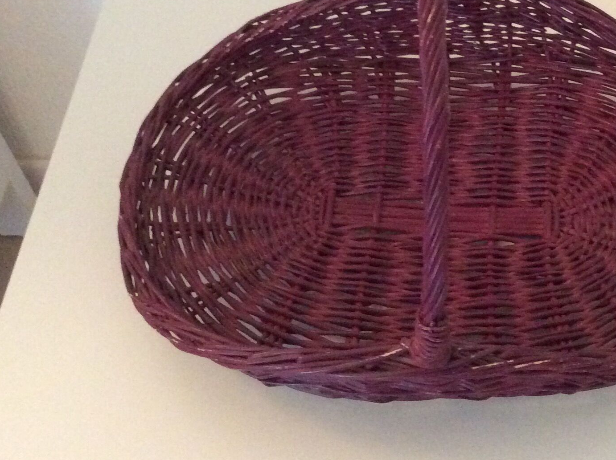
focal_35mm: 60
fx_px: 1066
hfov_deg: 31.8
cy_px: 147
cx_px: 440
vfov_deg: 24.2
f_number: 2.4
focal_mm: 3.3
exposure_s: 1/17
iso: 500
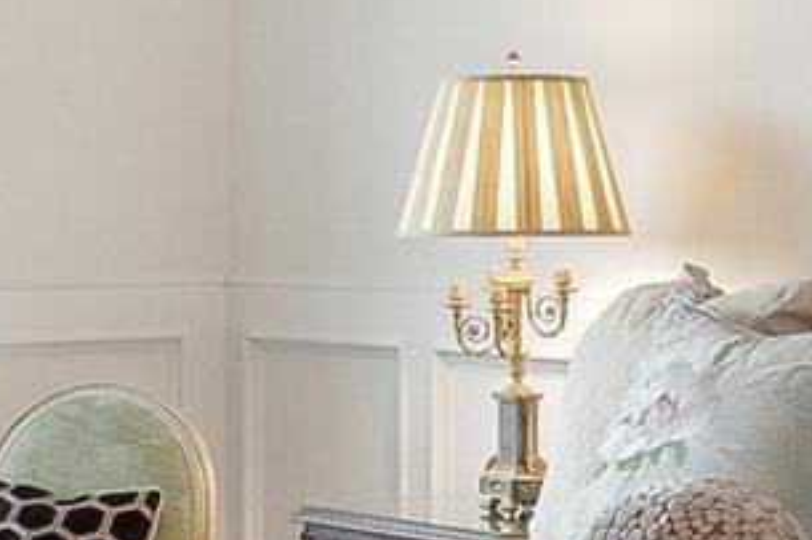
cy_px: 92
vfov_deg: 11.3
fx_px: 2728
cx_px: 650
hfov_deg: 16.8
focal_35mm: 121
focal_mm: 12
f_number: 8
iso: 1600
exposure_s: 1/50
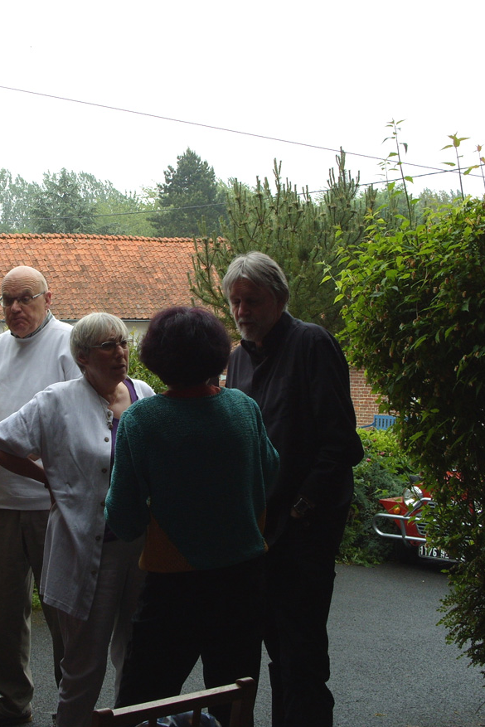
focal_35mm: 49
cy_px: 361
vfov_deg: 40.3
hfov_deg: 26.8
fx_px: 990
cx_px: 68
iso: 80
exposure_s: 1/180
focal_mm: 7.8
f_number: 4.4
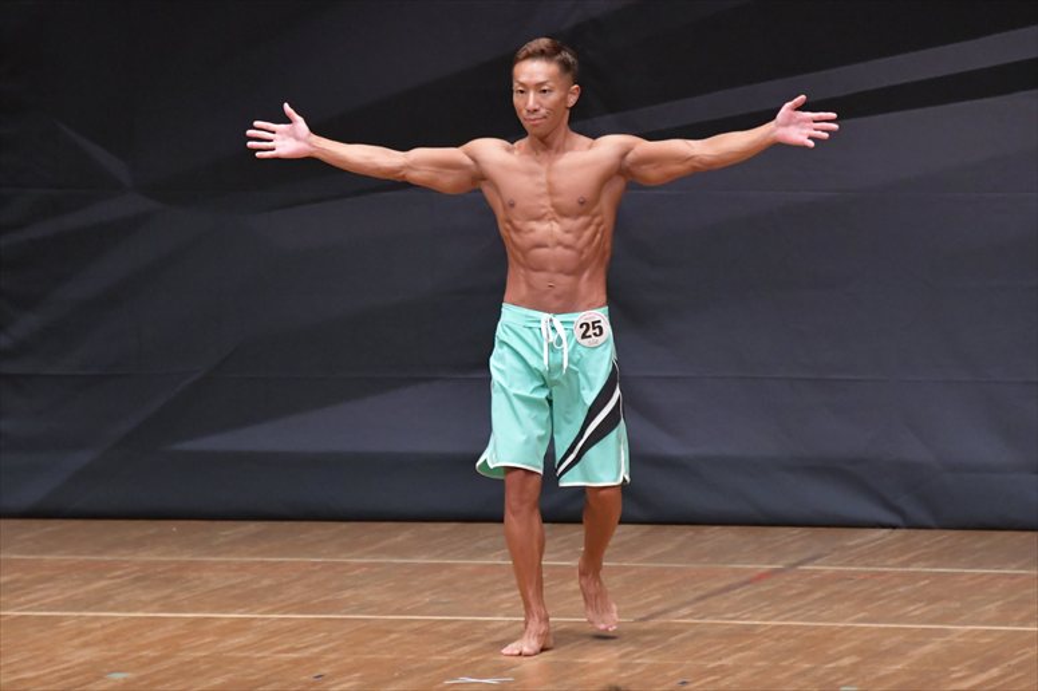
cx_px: 519
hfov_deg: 6.5
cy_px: 346
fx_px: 9078
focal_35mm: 315
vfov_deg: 4.4
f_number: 5.6
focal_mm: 210
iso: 6400
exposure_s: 1/400
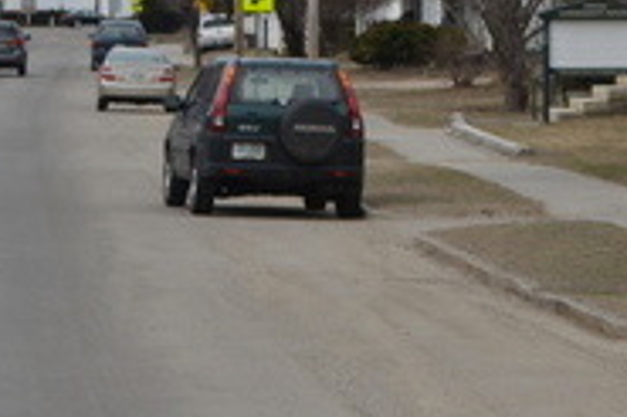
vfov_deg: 4.6
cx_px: 1061
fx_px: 5203
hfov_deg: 6.8
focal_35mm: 299
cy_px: -137
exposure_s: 1/250
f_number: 8
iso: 100
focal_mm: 46
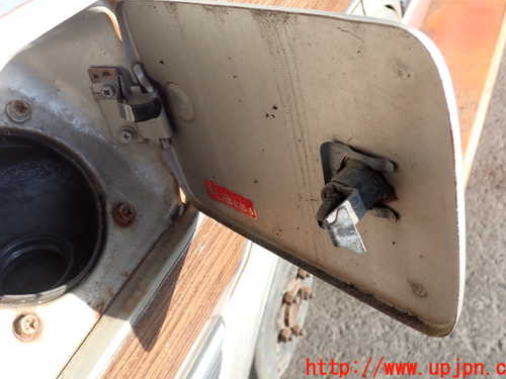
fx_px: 526
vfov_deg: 39.5
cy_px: 154
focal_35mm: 36
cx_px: 231
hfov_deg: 51.3
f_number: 3.2
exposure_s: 1/250
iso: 100
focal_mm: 5.4
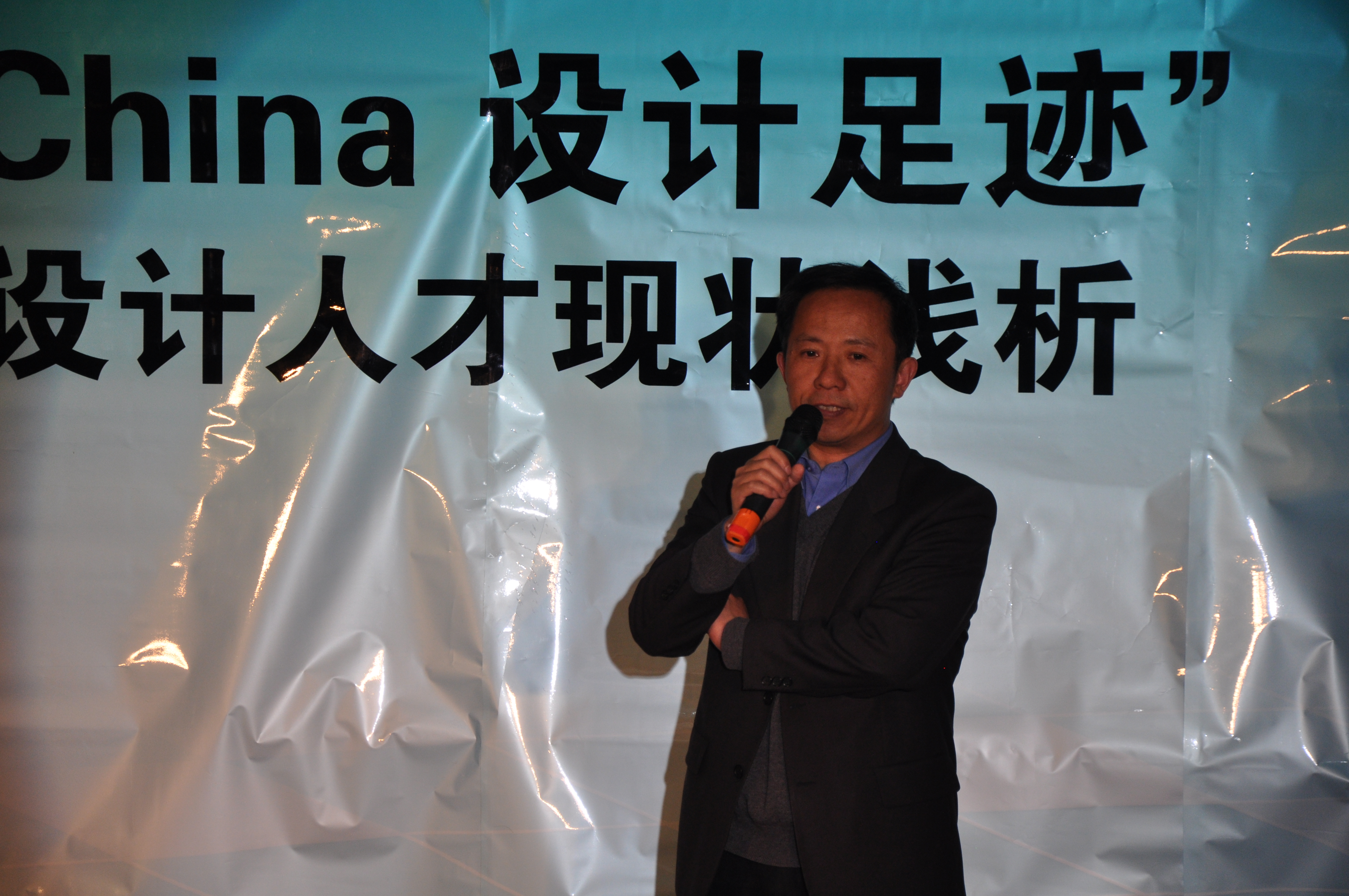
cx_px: 674
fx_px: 5895
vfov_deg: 8.7
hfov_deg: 13.1
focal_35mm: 158
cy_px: 448
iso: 500
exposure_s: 1/60
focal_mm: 105
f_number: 5.6
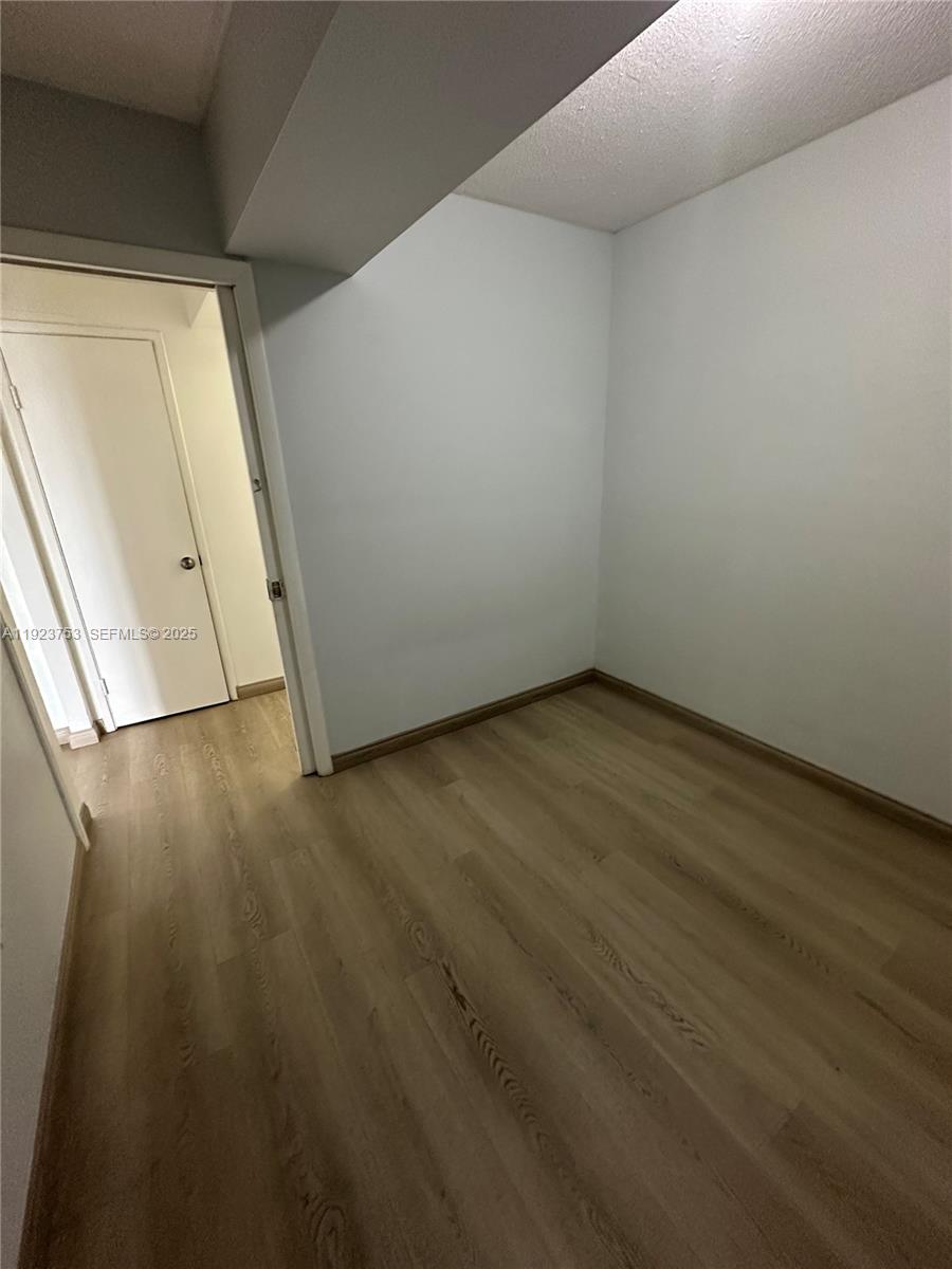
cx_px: 476
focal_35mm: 14
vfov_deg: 102.1
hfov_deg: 85.7
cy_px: 634
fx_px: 513
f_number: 2.2
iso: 500
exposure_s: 1/60
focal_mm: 2.22
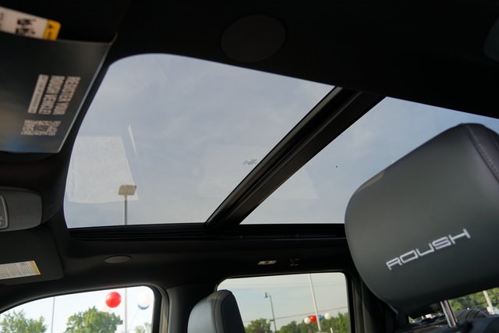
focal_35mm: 28
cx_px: 250
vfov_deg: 46.4
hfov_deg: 65.5
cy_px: 166
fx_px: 388
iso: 100
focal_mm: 28
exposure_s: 1/80
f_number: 5.6
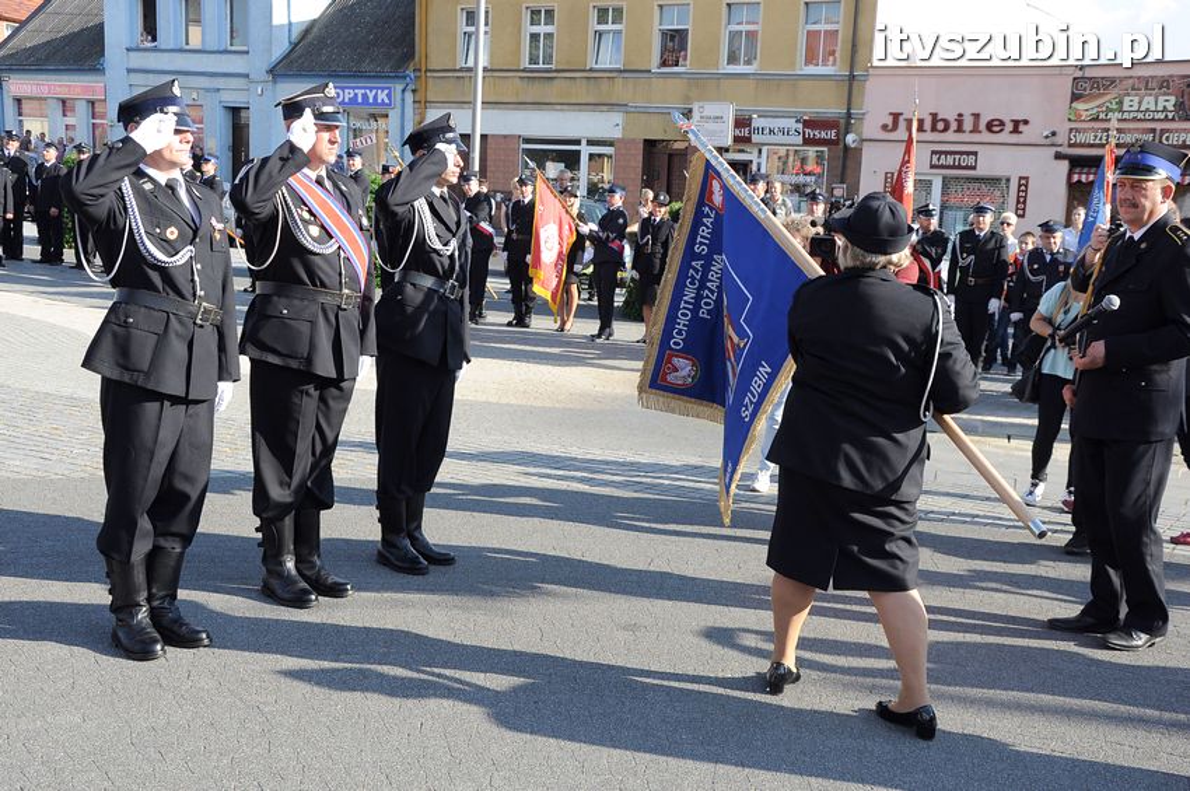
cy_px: 396
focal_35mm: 42
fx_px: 1387
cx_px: 595
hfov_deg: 46.4
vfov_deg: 31.8
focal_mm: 28
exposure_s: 1/320
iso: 400
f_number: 9
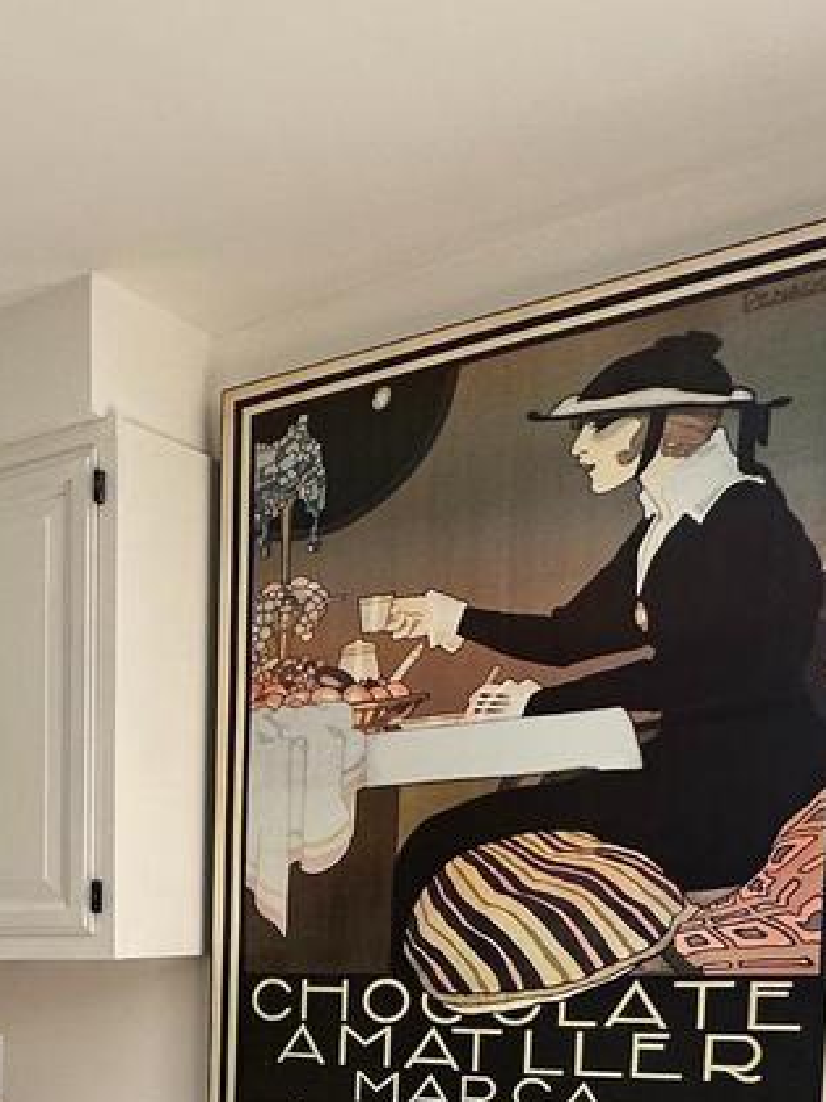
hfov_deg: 25.0
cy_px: 1076
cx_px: -323
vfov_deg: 36.1
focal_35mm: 48
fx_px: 1527
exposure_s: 1/99
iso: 64
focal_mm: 2.22
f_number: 2.2
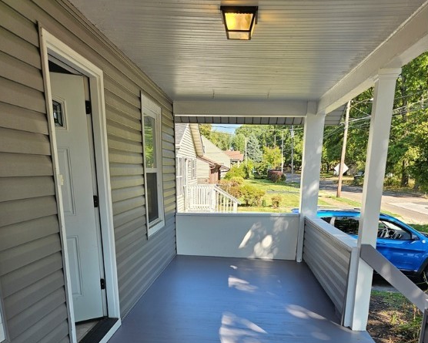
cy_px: 277
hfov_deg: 57.2
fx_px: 393
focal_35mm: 31
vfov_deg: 44.7
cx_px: 209
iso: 10
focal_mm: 6.3
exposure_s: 1/140
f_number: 1.7
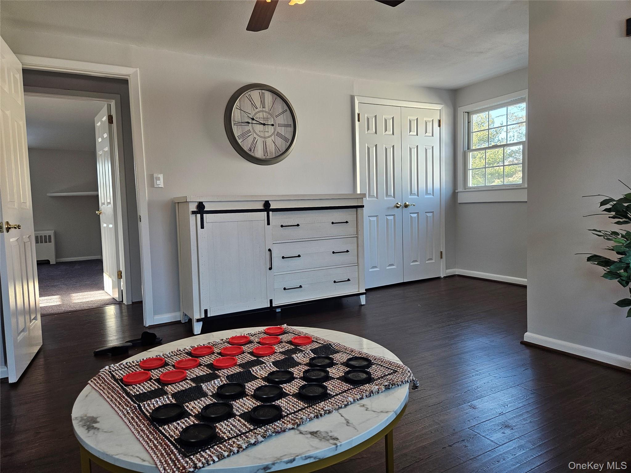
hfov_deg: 73.9
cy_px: 236
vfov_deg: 58.9
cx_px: 316
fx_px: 419
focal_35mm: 23
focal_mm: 5.4
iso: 125
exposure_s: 1/120
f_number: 1.8
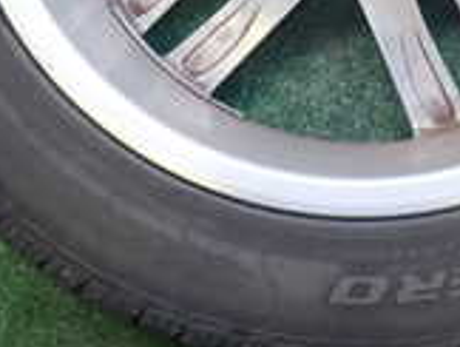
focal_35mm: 111
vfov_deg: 12.7
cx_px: 318
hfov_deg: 17.6
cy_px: -165
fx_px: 1477
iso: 200
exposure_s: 1/80
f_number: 2.3
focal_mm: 5.4
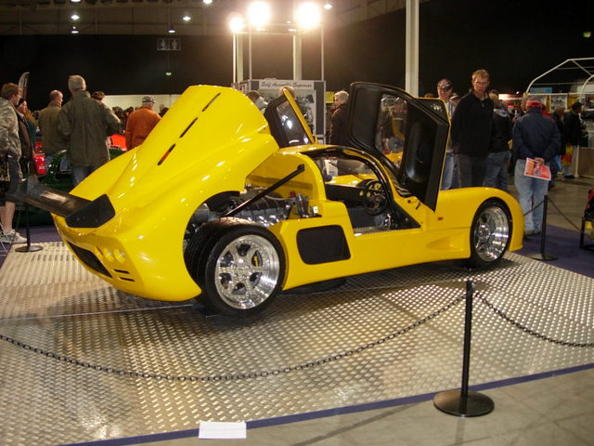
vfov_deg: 37.7
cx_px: 297
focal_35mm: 38
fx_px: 652
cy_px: 223
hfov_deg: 49.0
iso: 137
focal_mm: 7.8
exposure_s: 1/30.2
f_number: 2.8
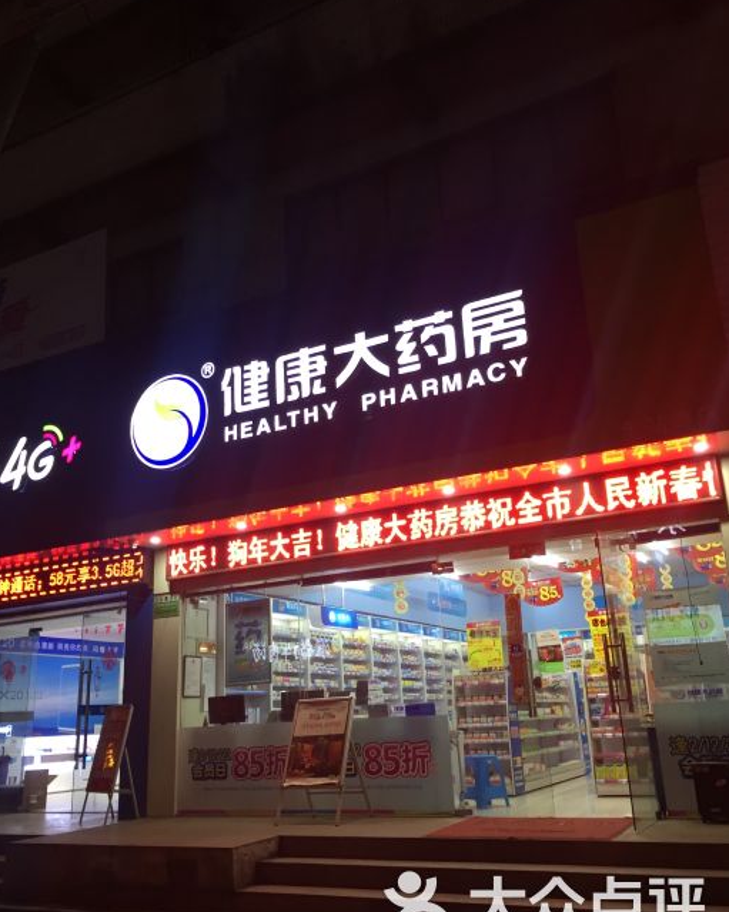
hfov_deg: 47.1
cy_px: 480
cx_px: 367
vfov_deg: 57.2
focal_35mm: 31
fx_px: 836
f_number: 2.2
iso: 100
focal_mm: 4.15
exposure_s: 1/33
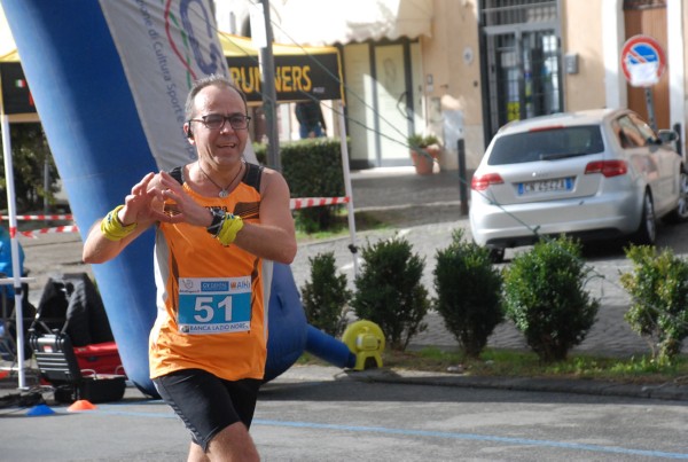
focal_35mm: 120
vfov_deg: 11.5
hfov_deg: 17.0
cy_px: 231
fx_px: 2298
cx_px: 344
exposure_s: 1/1250
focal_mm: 80
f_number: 5.6
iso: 1000
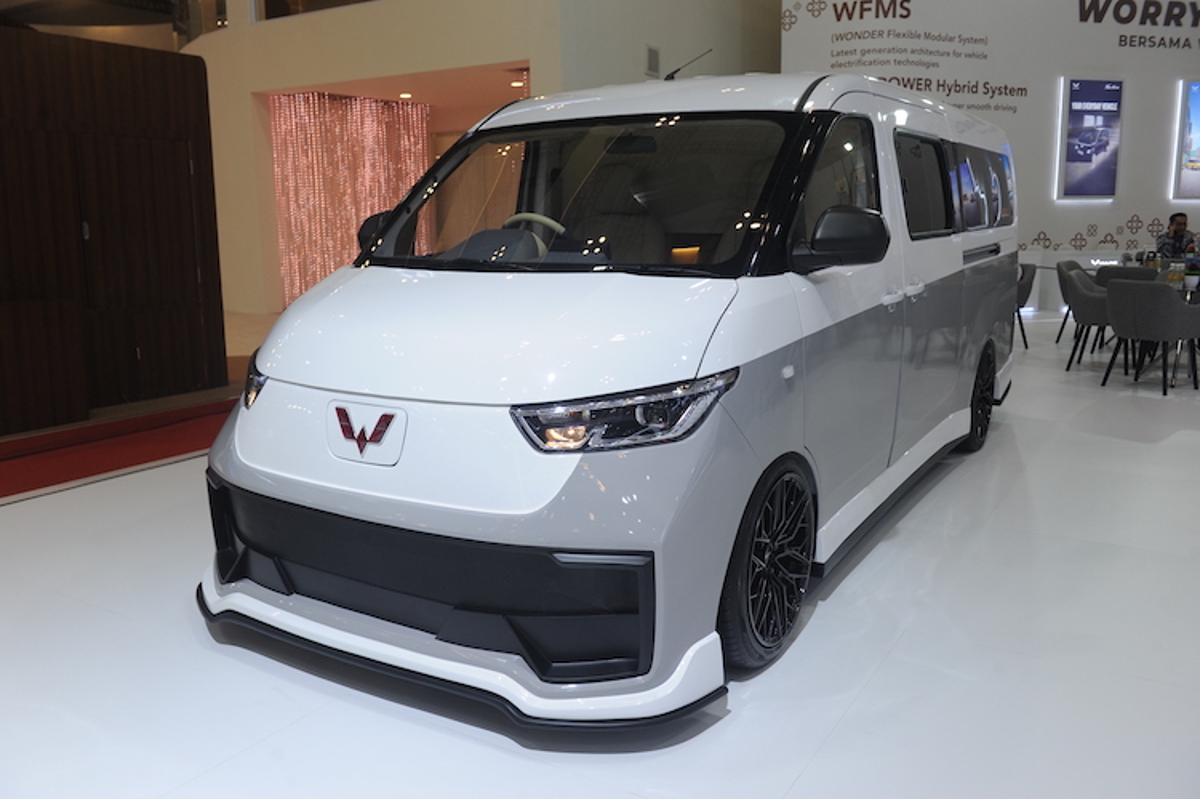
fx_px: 966
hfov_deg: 63.7
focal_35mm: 29
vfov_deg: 44.9
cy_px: 400
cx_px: 600
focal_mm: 29
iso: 800
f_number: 4
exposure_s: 1/320
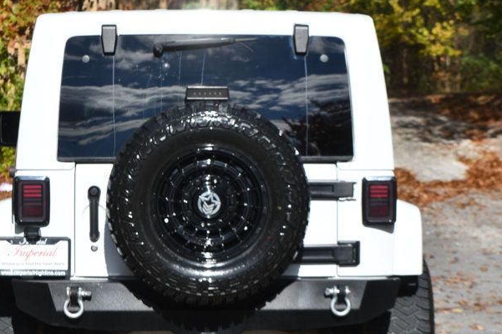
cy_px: 173
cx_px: 197
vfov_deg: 7.7
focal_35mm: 179
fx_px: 2495
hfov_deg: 11.5
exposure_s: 1/250
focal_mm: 70
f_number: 8
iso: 100
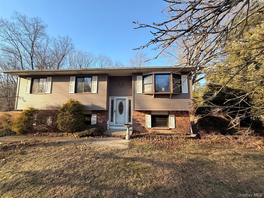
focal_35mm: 14
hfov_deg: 102.1
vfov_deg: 85.7
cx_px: 132
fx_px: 107
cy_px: 99
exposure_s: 1/365
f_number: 2.2
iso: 50
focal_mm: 2.22
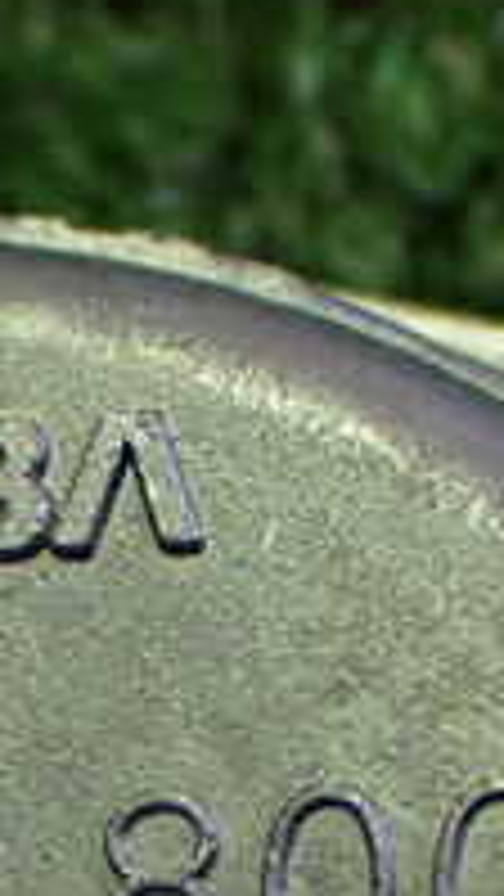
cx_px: 90
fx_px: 3895
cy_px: 842
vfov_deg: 13.0
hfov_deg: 7.4
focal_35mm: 164
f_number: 3.2
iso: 800
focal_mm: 9.01
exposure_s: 1/100
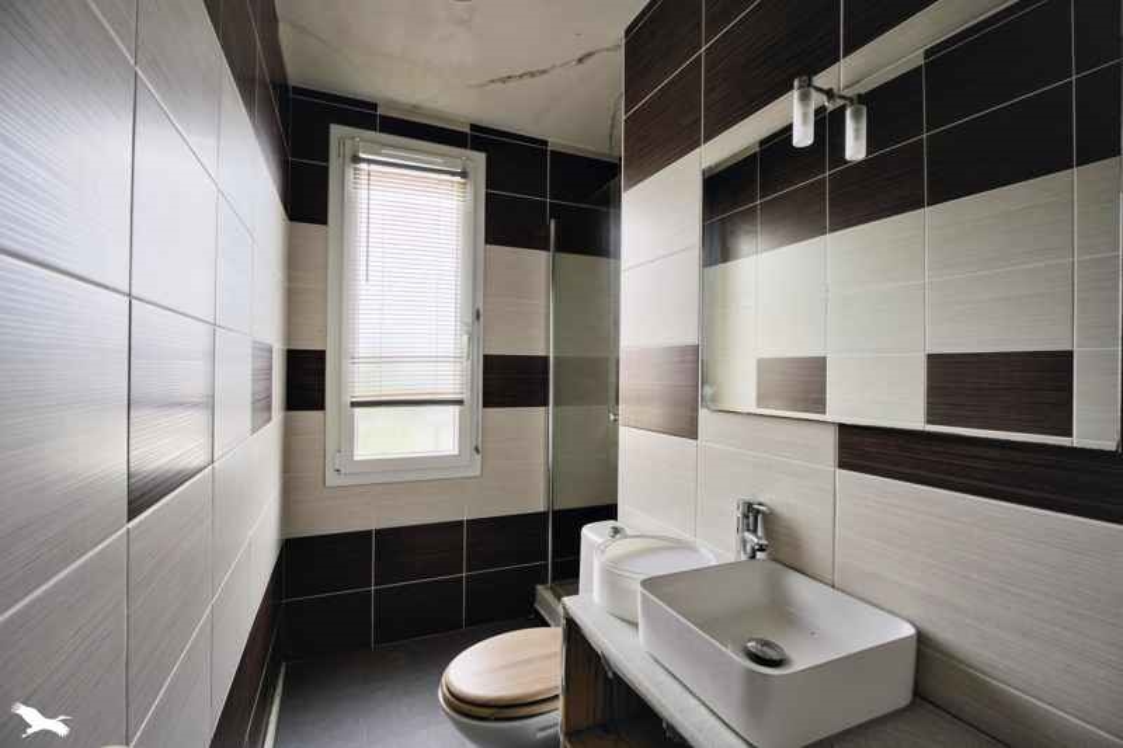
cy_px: 374
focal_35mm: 16
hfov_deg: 96.7
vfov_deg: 73.7
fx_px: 499
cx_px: 562
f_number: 8
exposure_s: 1/50
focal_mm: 16
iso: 800
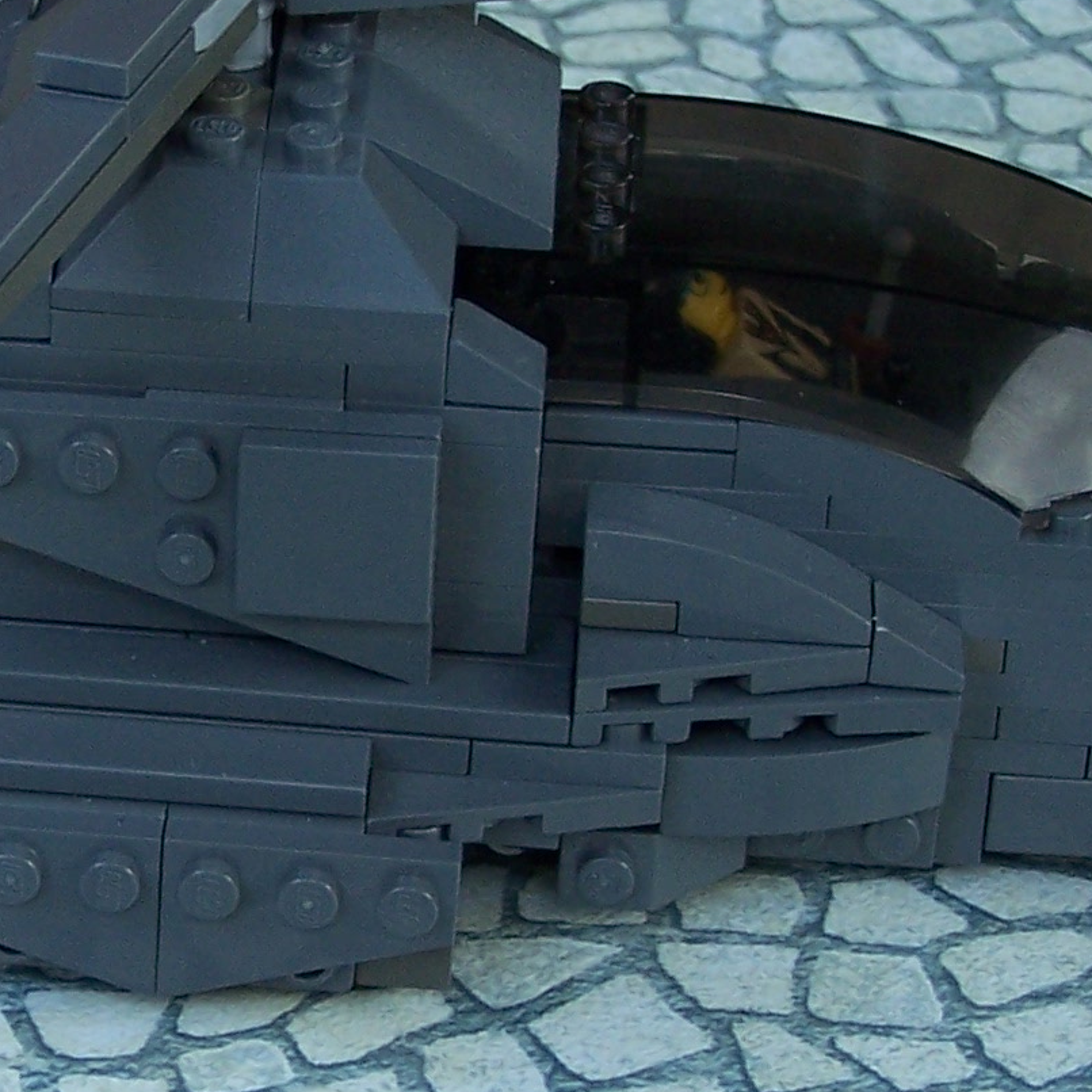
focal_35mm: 144
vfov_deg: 12.1
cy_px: 681
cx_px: 46
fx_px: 5139
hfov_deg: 12.0
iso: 80
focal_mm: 8.5
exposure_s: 1/180
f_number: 3
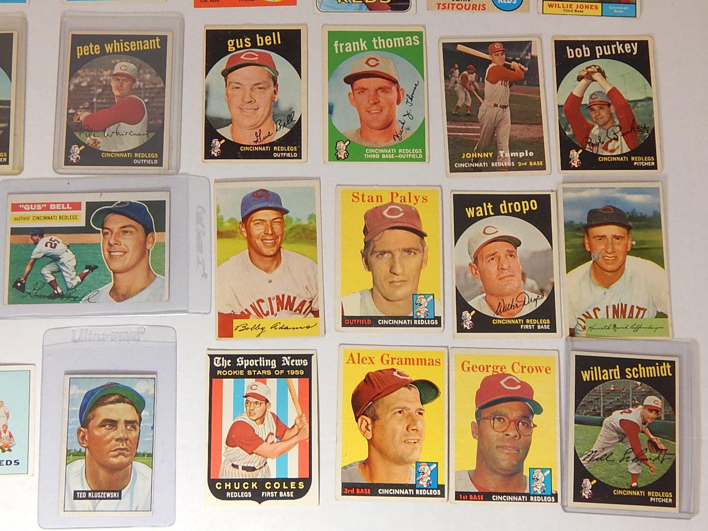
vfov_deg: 24.0
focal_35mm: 61
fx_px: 1248
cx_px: 354
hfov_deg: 31.7
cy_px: 266
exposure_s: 1/30
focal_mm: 10.9
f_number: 4
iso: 220
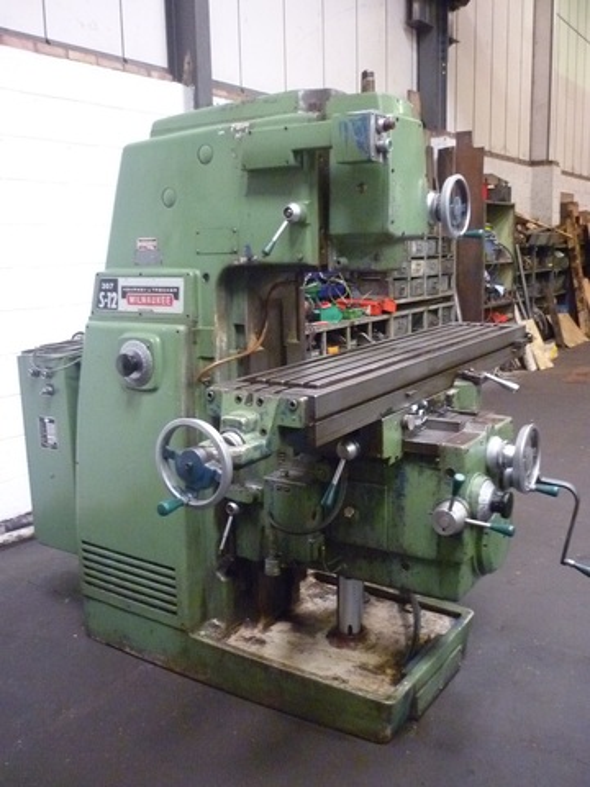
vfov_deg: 55.4
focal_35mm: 33
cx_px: 295
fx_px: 750
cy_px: 394
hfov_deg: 42.9
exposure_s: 1/20
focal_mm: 5.5
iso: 800
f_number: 2.8
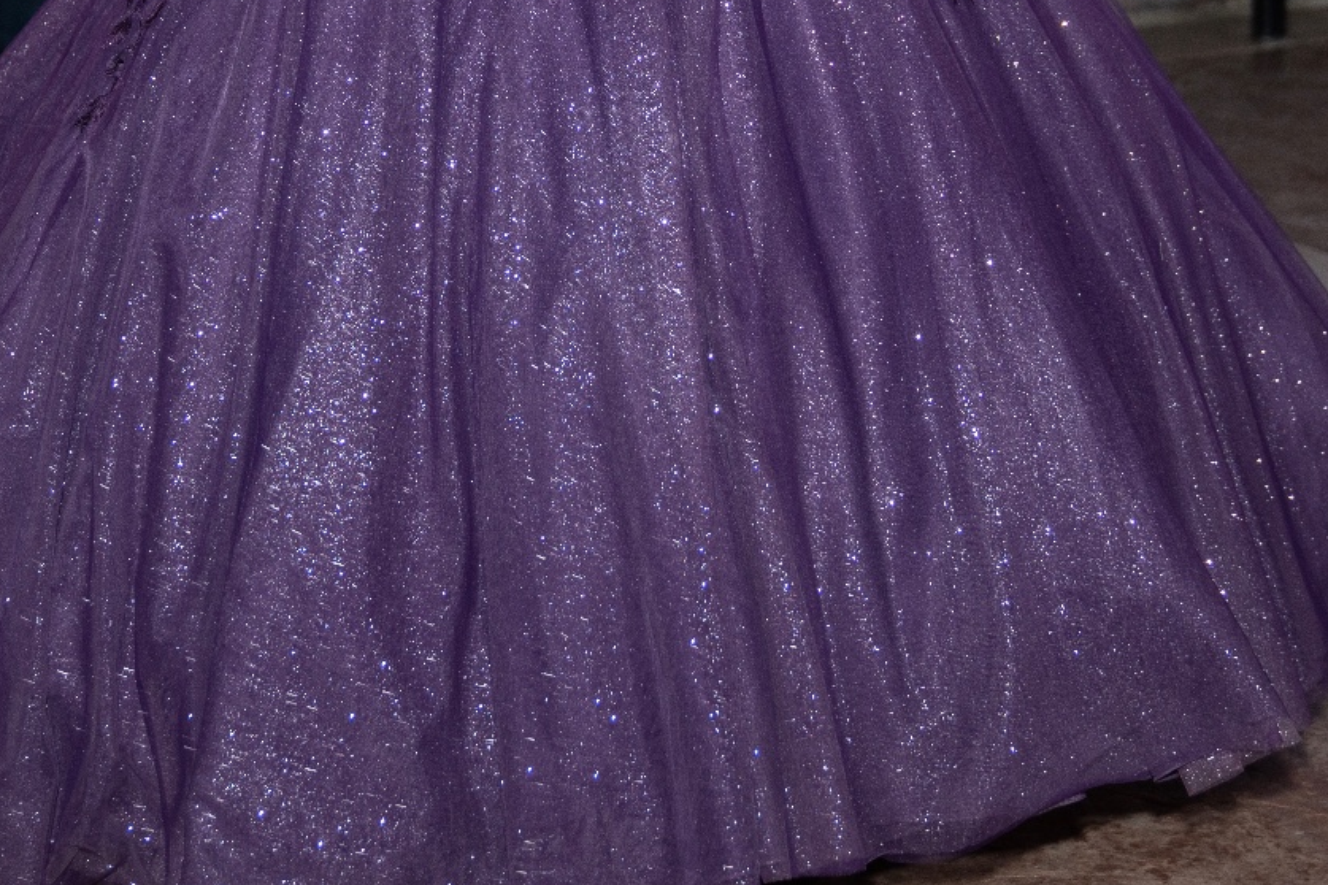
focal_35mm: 93
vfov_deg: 14.2
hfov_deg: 21.9
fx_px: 3430
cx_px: 600
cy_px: -185
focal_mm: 38
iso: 400
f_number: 2.8
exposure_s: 1/100
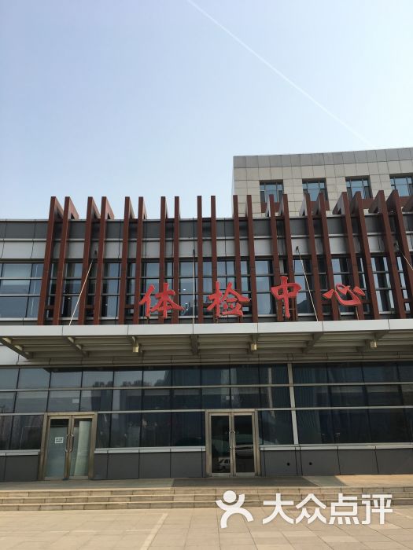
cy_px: 275
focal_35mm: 29
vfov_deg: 61.7
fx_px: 461
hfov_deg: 48.2
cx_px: 206
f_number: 2.2
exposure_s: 1/1282
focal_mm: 4.15
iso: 25
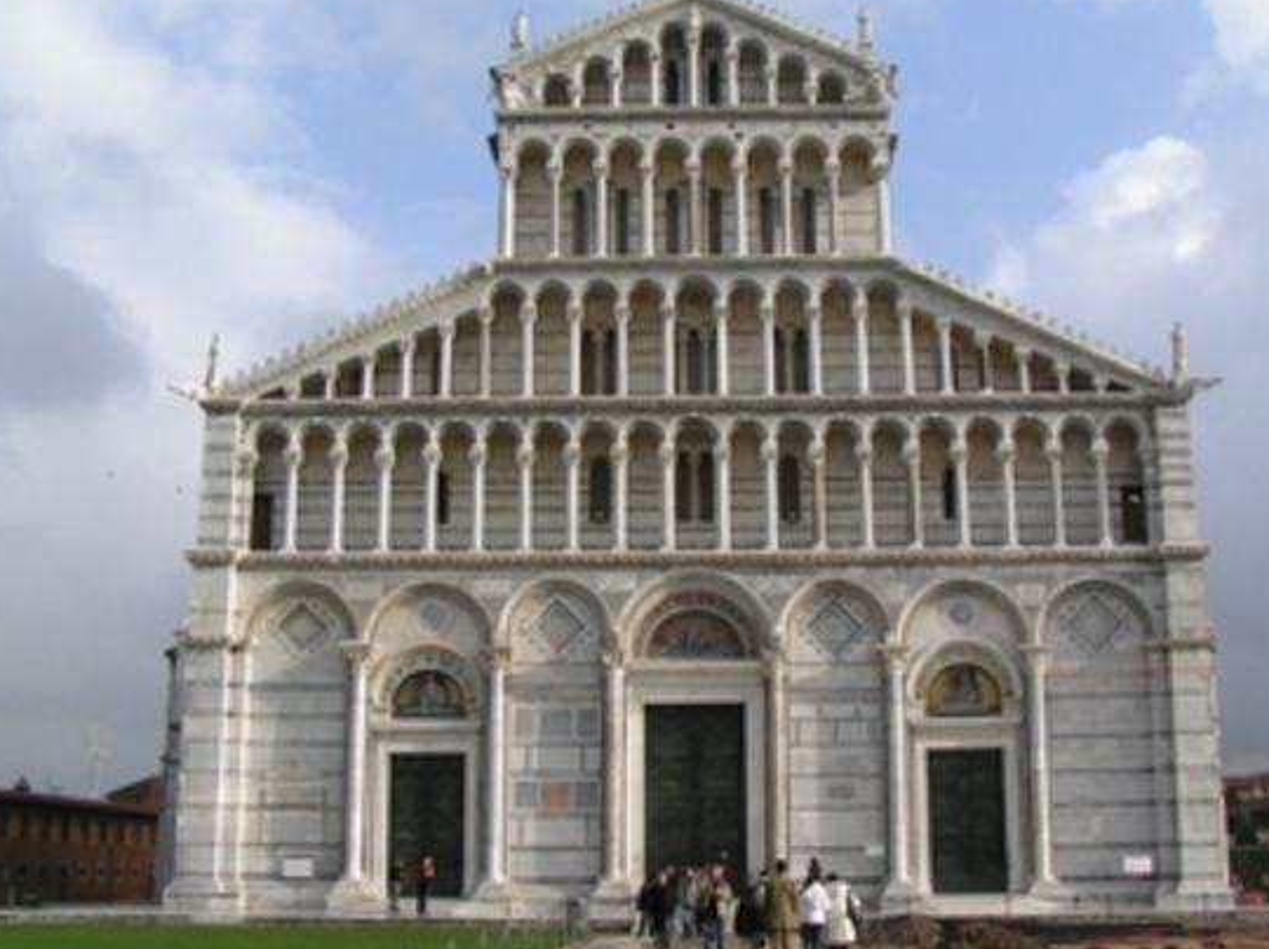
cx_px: 700
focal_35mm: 45
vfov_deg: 32.1
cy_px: 464
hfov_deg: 42.1
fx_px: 1648
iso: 50
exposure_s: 1/400
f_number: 5.6
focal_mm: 5.8
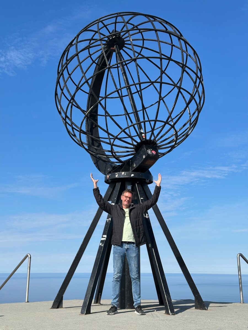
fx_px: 459
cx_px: 124
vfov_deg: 39.7
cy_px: 165
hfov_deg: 30.3
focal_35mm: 48
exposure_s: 1/4785
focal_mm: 6.86
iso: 64
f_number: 1.78
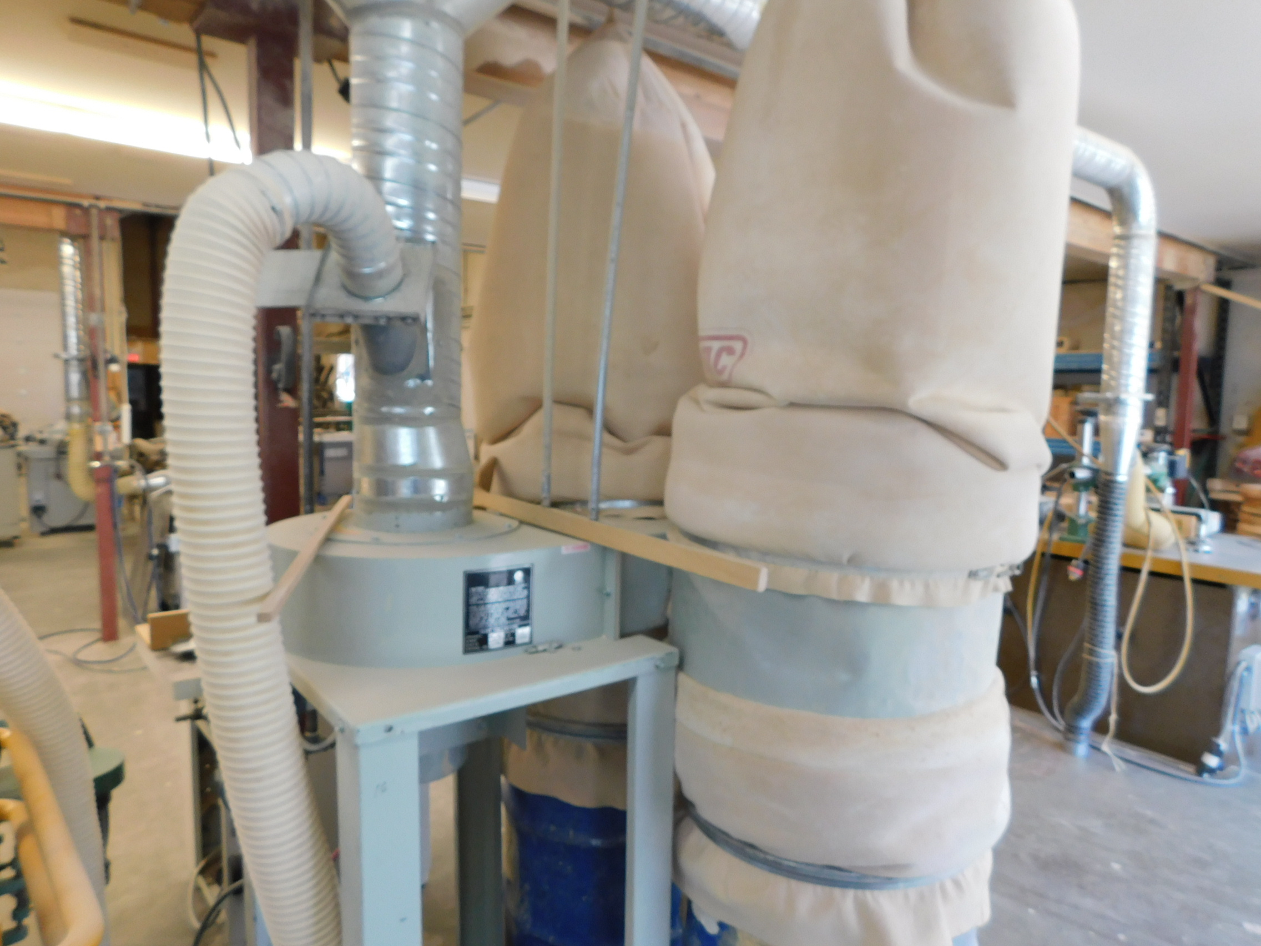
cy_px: 473
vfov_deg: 58.9
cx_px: 630
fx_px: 838
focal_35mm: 23
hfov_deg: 73.9
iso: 160
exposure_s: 1/30
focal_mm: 4
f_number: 3
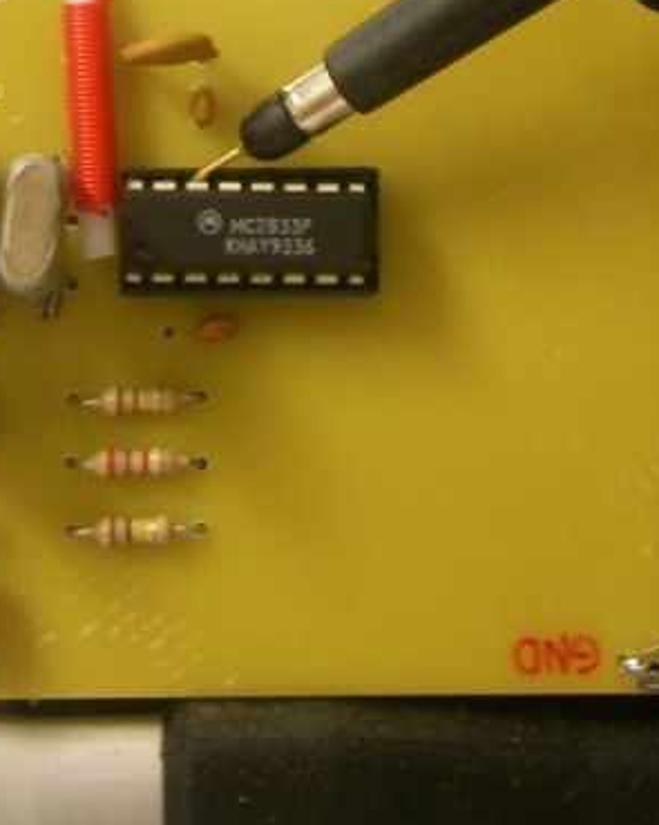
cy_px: -298
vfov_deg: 11.2
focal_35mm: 168
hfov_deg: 9.2
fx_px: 4098
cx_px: 316
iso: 200
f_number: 3.7
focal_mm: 10.5
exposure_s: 1/15
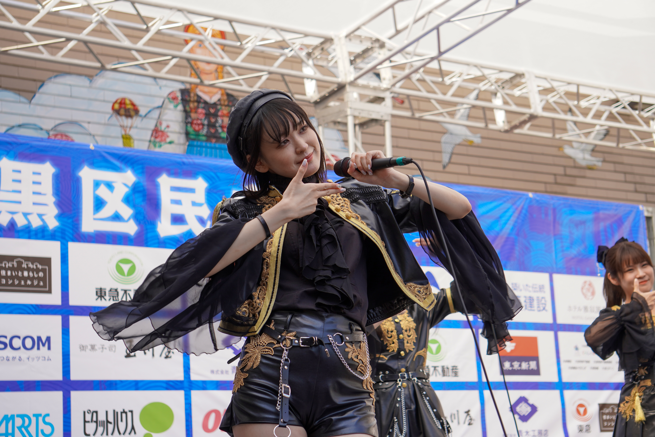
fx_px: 1501
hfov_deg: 24.6
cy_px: 218
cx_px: 328
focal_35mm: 82
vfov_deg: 16.6
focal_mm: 55
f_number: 4.5
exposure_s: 1/200
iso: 100
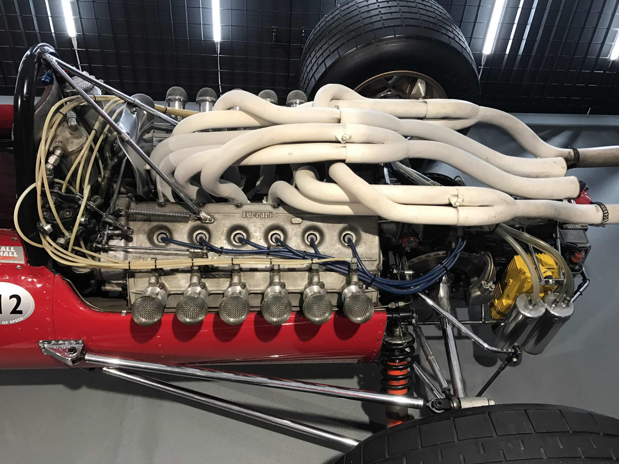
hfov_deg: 63.4
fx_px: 501
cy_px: 232
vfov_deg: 49.7
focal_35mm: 28
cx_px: 310
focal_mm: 3.99
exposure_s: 1/33
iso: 32
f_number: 1.8
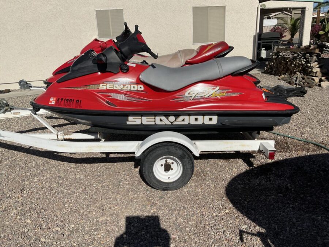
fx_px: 276
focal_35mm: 29
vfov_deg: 48.2
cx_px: 164
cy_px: 124
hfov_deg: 61.7
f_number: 1.8
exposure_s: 1/5814
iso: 20
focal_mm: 3
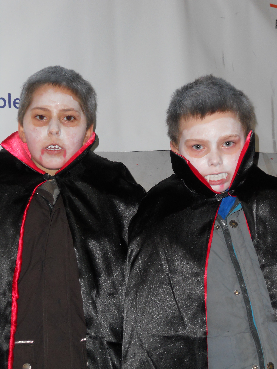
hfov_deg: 27.0
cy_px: 184
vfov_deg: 35.5
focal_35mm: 54
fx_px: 576
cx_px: 138
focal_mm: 9.8
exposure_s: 1/30
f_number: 4.8
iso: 200
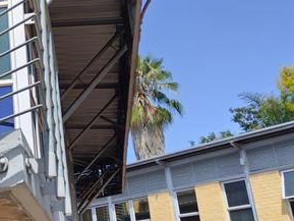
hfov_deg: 24.0
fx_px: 612
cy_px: 63
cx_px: -79
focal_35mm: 72
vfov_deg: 20.3
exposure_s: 1/799
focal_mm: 4.7
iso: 100
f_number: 1.8
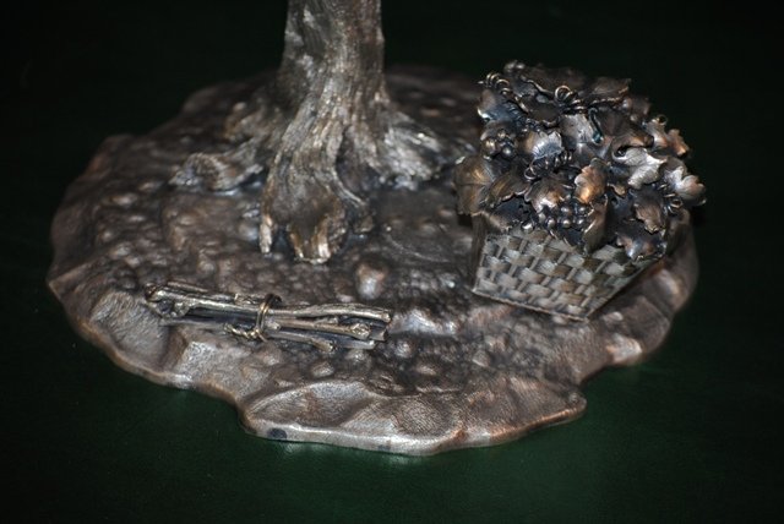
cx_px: 392
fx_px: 2681
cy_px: 262
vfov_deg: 11.2
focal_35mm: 123
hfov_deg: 16.6
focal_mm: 82
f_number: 4.2
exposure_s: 1/60
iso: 200
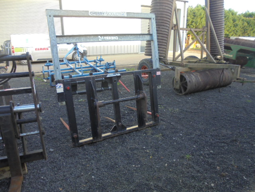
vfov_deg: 53.1
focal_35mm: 26
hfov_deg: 67.3
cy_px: 96
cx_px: 128
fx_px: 192
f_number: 3.5
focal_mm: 4.6
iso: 100
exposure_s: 1/100
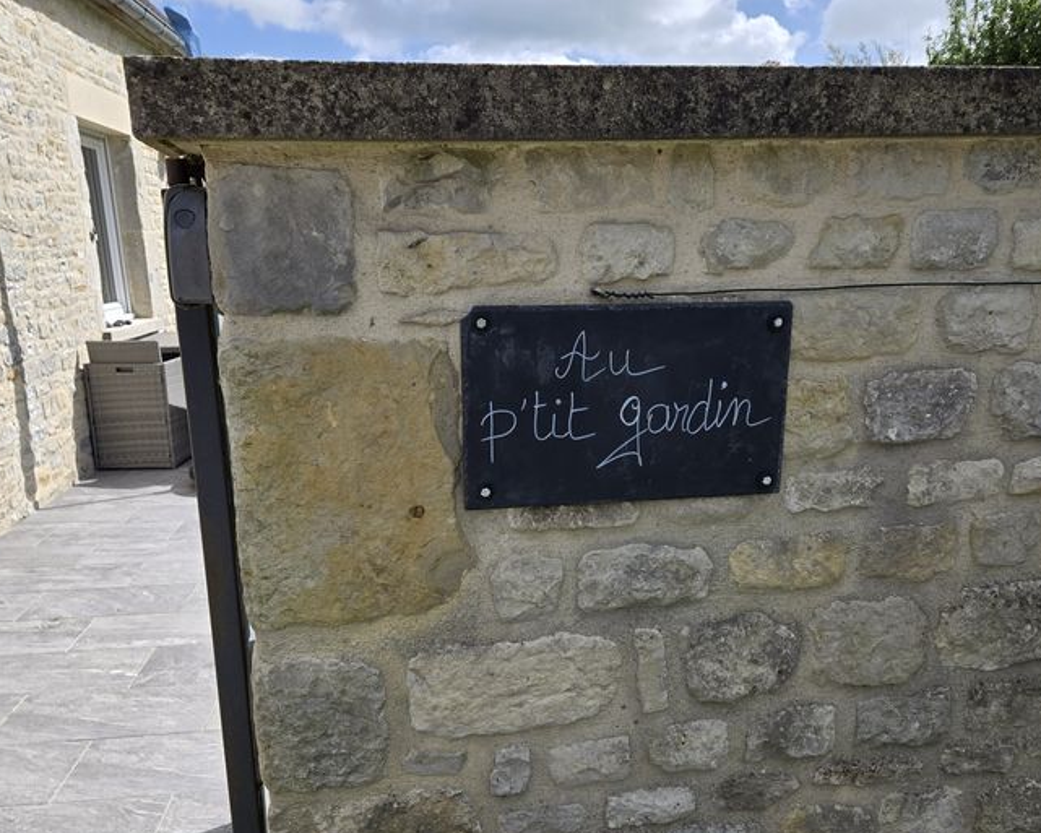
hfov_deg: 62.2
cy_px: 460
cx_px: 546
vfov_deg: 51.5
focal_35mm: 28
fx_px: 863
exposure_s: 1/2921
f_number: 1.8
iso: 50
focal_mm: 5.4
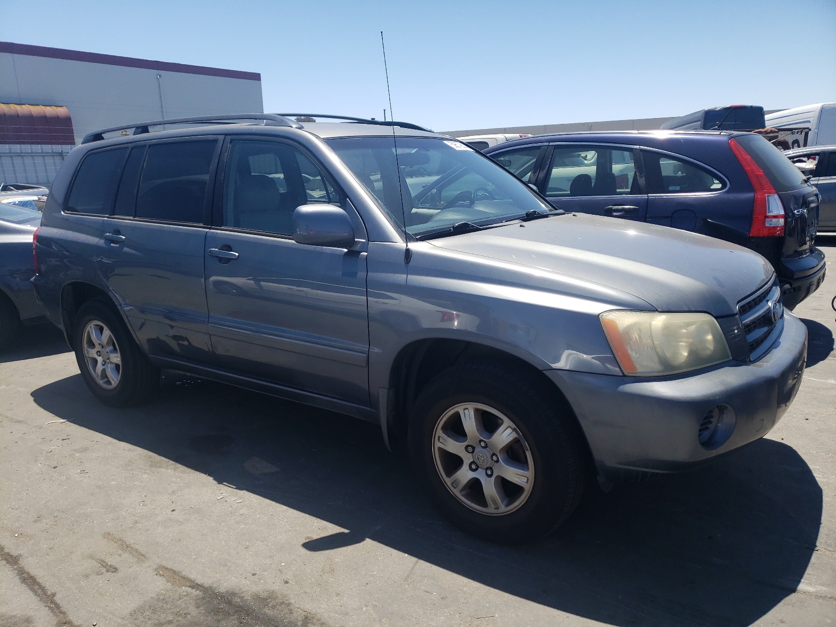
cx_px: 418
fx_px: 628
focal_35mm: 26
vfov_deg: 53.1
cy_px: 314
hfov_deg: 67.3
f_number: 1.5
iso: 50
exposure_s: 1/2500
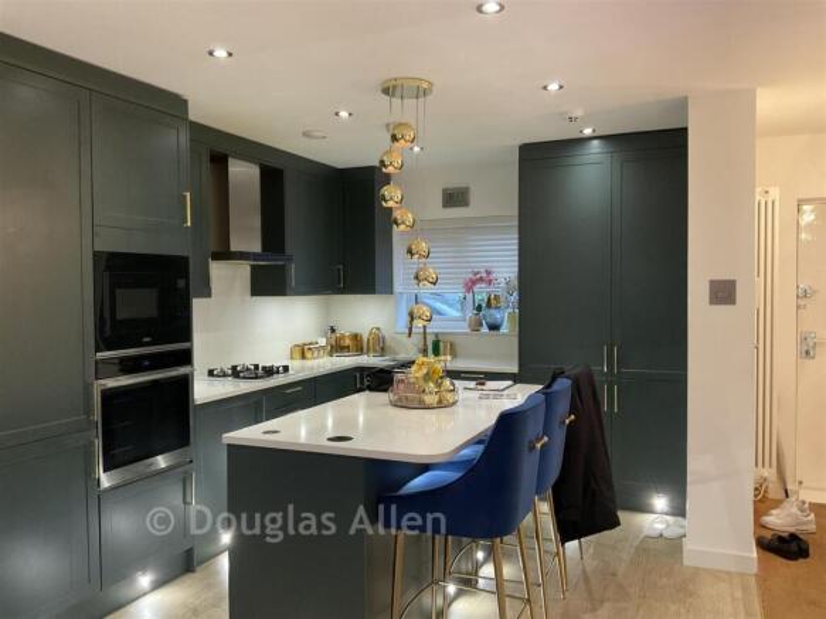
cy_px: 310
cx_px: 413
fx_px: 692
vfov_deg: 48.2
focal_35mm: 29
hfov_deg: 61.7
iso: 250
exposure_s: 1/50
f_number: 1.8
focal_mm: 3
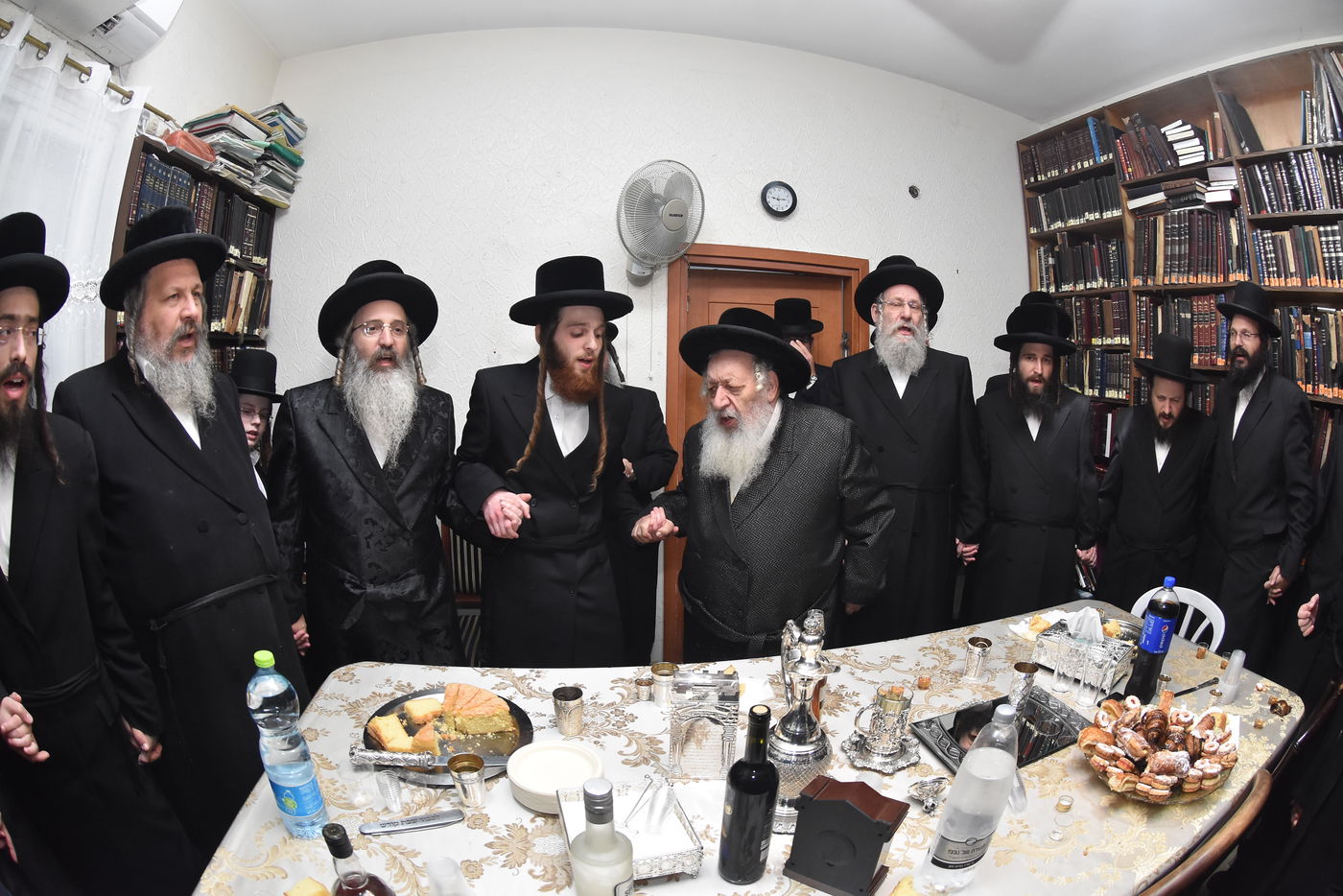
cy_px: 448
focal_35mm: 16
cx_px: 672
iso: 1600
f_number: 5.6
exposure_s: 1/160
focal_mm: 10.5
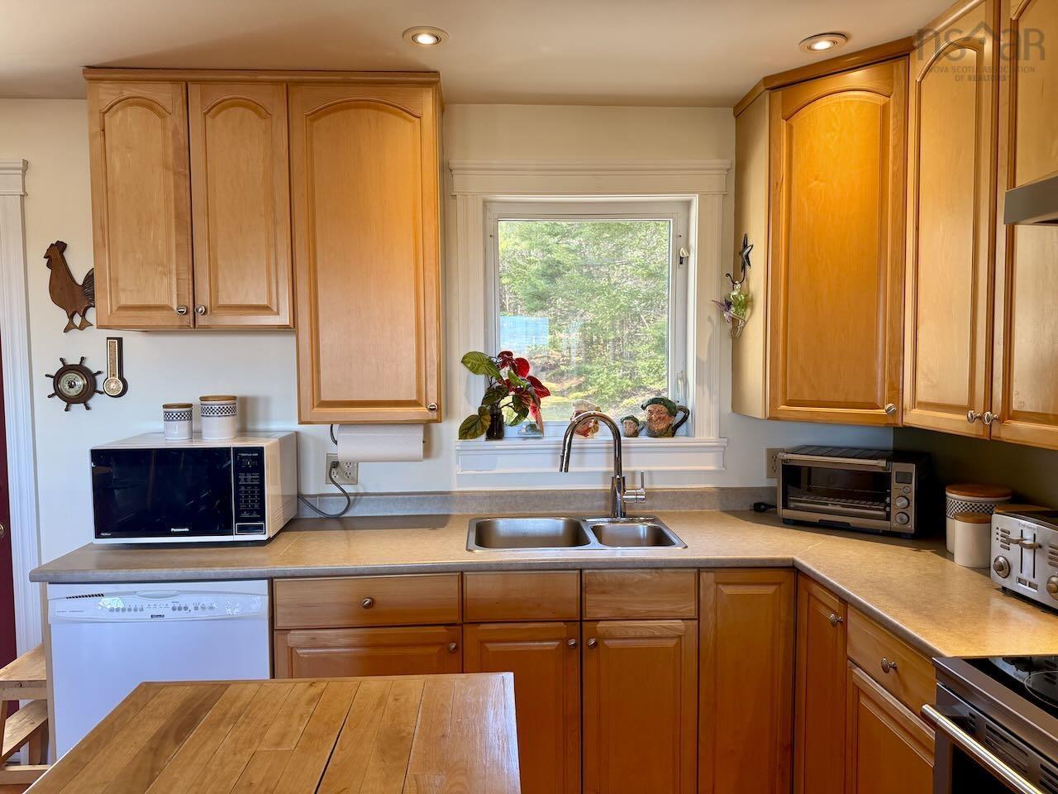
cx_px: 529
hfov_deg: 71.6
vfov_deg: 56.8
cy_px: 397
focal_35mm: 24
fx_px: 734
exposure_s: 1/120
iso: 200
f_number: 1.78
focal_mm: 6.76
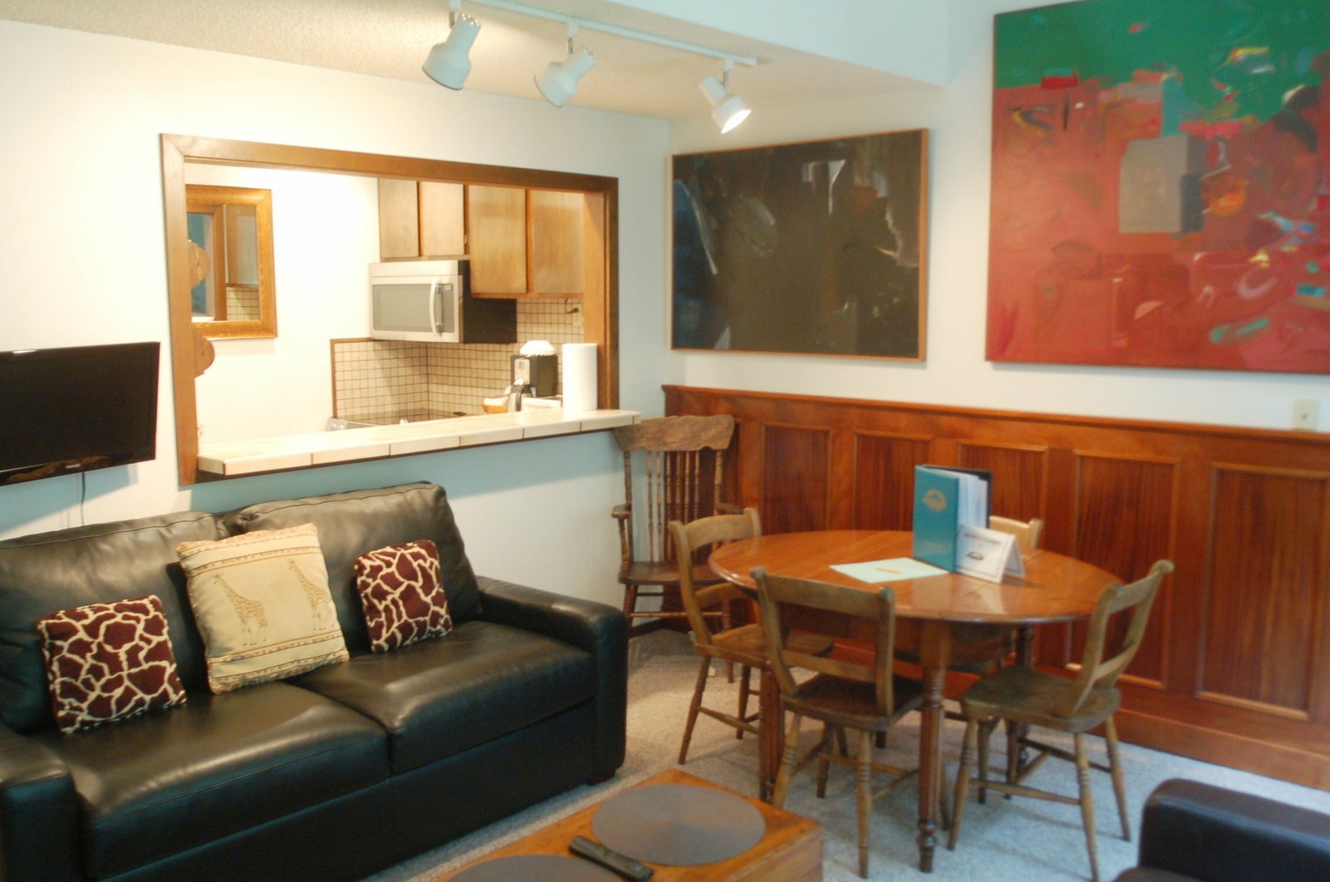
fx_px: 1162
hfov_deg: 59.6
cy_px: 441
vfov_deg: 41.6
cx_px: 665
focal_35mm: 32
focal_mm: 21
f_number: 3.2
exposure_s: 1/20
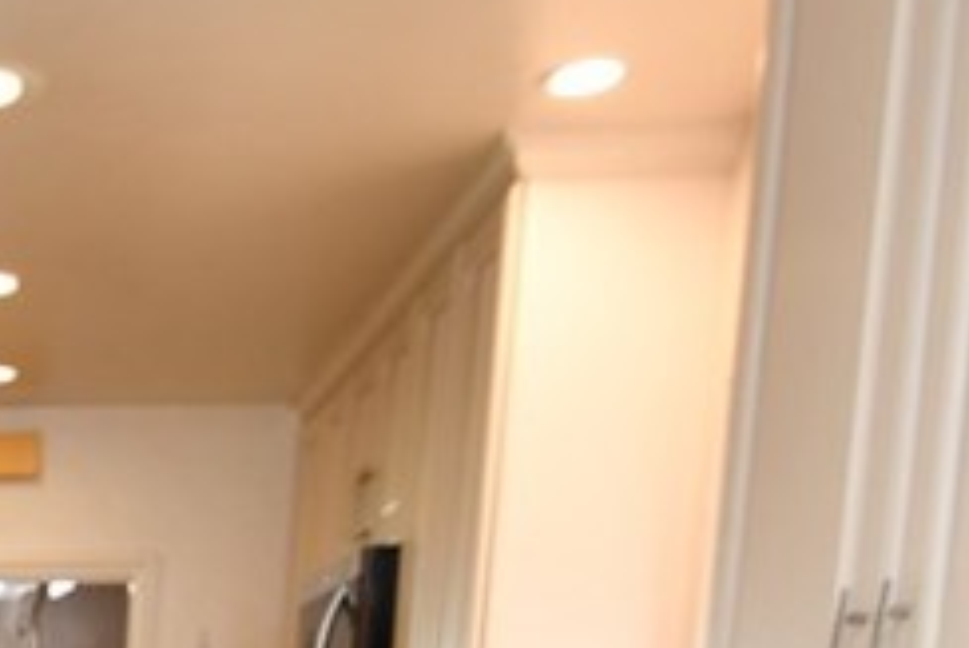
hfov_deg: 26.2
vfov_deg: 18.8
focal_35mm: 63
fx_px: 1697
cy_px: 1004
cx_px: -349
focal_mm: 10
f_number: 4
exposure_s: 1/60
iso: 320
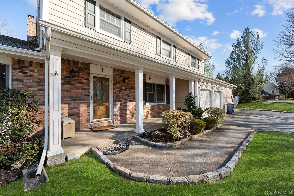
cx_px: 147
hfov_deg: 104.3
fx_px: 114
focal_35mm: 14
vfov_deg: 81.2
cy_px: 98
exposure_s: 1/80
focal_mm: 14
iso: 800
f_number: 10
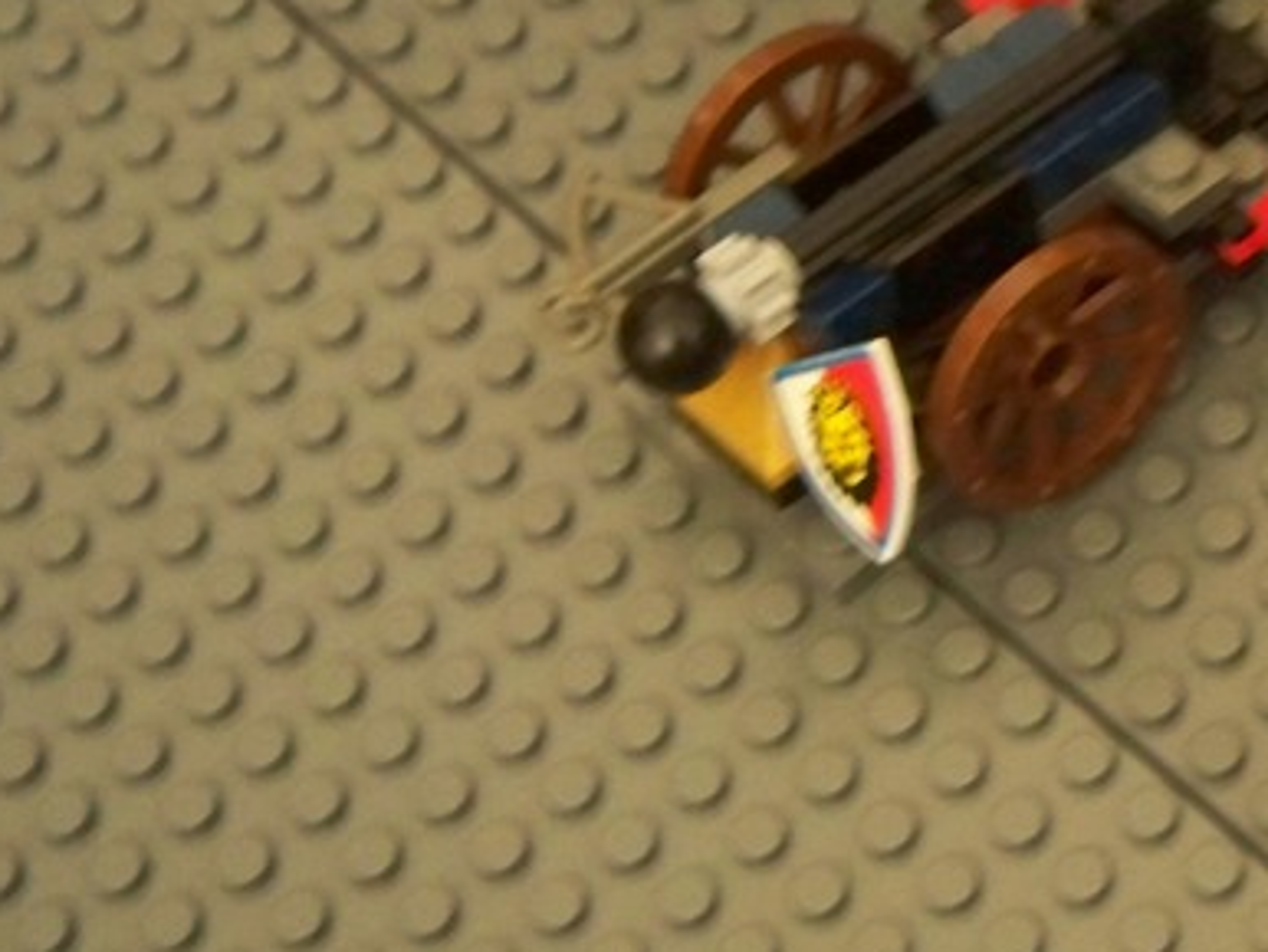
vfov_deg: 12.9
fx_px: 4215
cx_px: 1899
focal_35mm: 115
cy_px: 243
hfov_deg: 15.7
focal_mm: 7.9
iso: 400
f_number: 3.1
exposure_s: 1/8
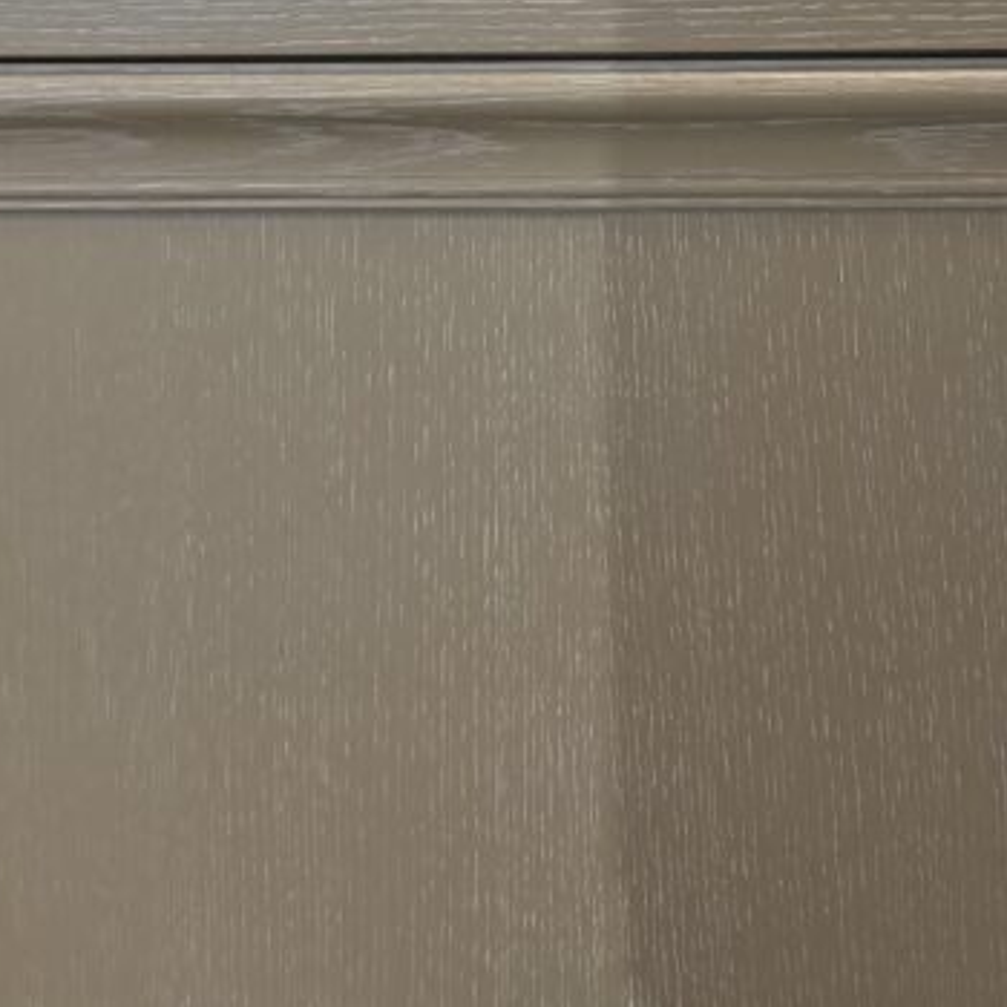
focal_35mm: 62
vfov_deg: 26.9
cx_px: 691
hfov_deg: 27.5
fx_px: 2041
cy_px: 121
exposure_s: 1/33
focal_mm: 6.76
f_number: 1.78
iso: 800
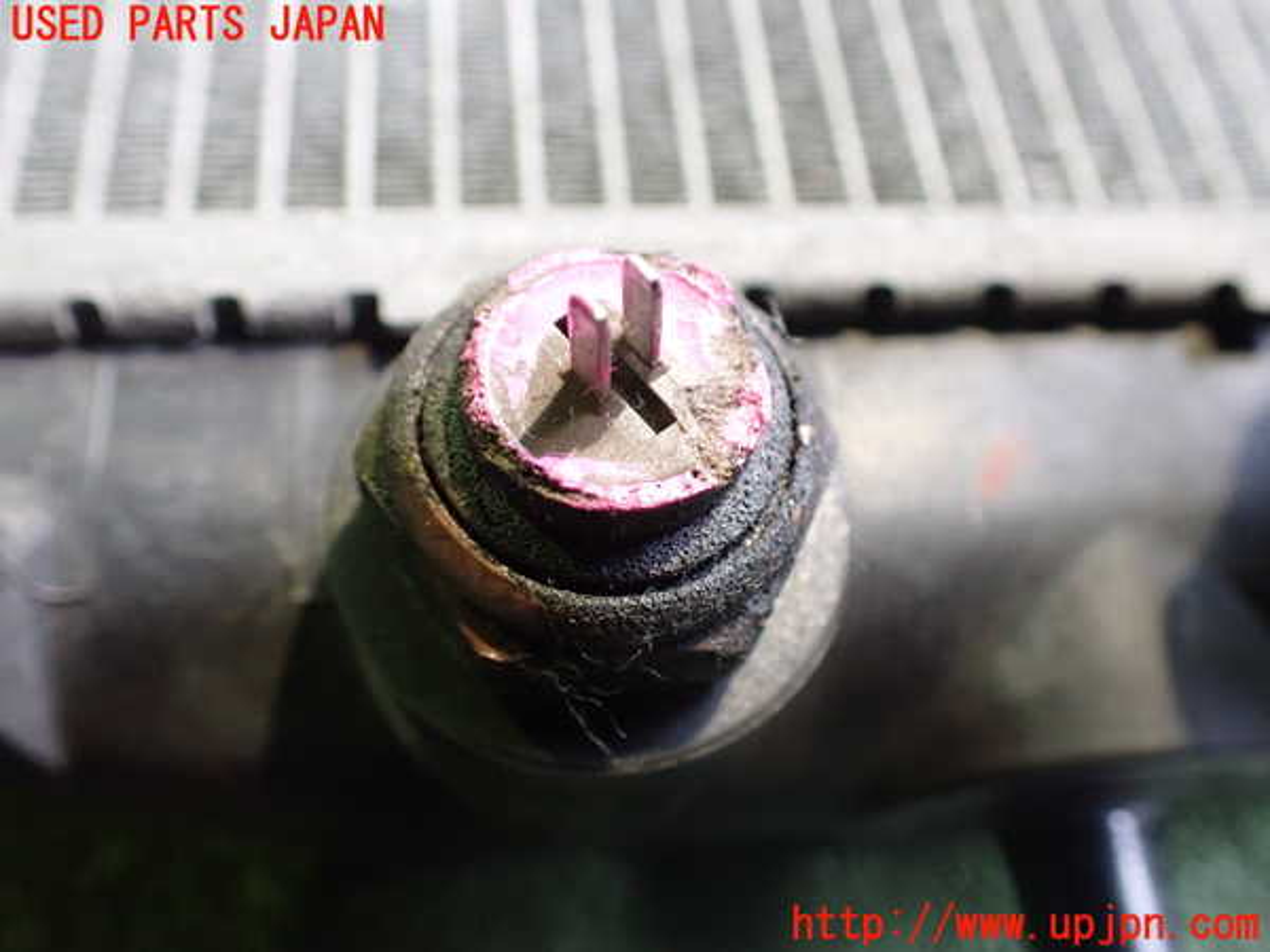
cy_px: 476
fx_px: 1101
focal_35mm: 30
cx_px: 635
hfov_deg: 60.0
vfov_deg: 46.8
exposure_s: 1/30
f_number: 2.3
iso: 800
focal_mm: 5.4
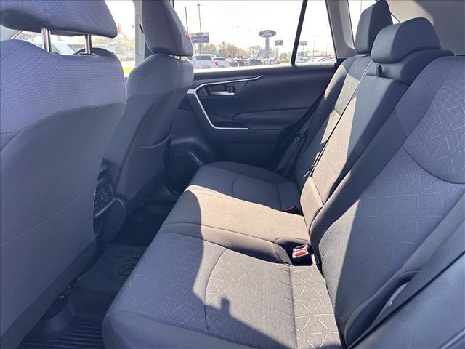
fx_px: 322
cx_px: 232
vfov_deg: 56.8
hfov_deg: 71.6
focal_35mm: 24
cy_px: 174
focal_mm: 6.86
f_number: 1.78
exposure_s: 1/161
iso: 80
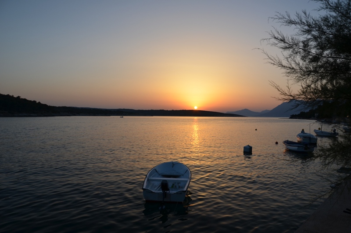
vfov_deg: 47.7
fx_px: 263
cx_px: 176
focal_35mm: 27
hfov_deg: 67.5
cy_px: 116
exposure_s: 1/200
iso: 200
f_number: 7.1
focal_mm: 18
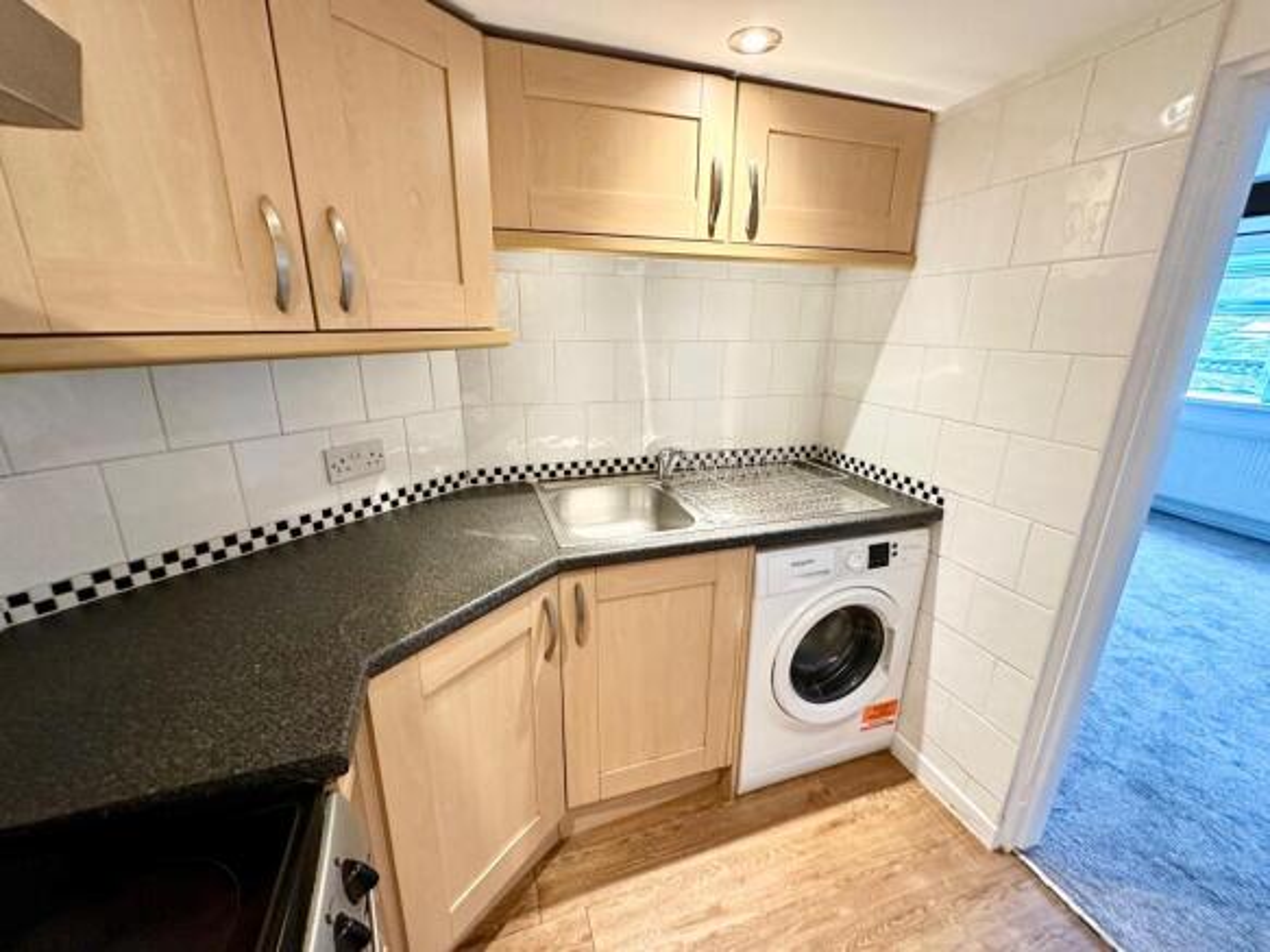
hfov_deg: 102.1
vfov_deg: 85.7
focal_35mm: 14
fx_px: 514
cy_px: 476
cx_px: 635
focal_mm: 2.22
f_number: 2.2
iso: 640
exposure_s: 1/60
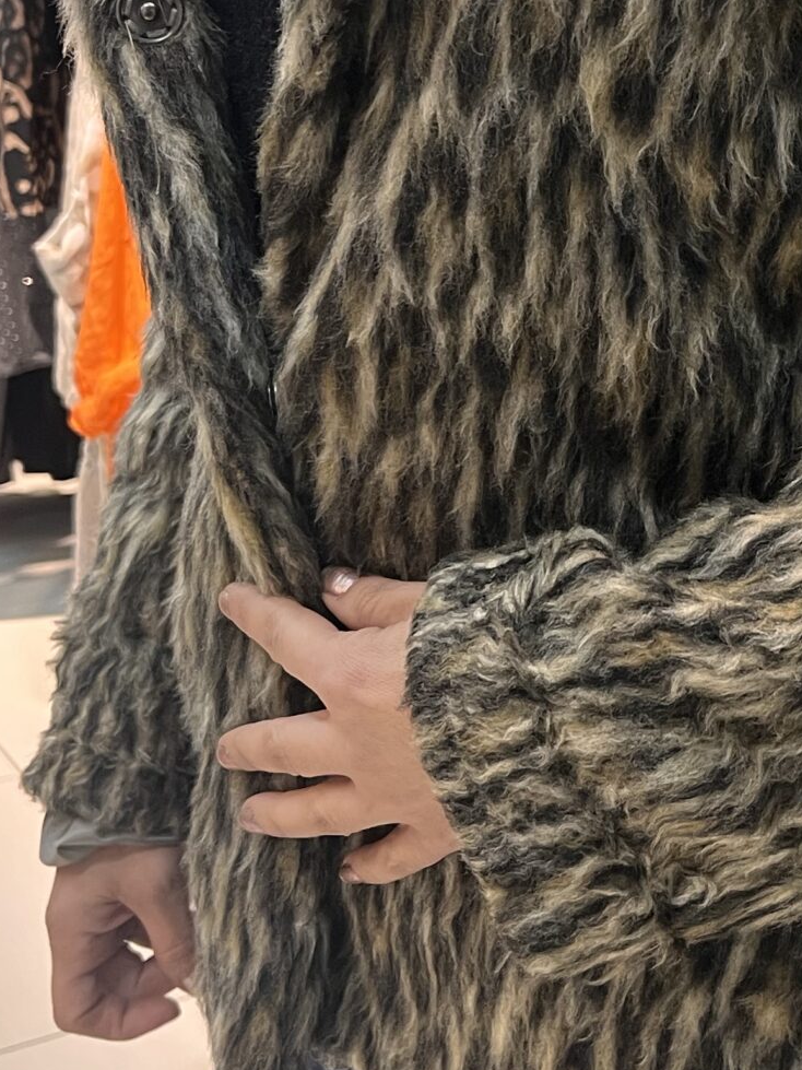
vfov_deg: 28.4
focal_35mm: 68
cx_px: 710
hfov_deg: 21.2
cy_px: 348
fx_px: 2101
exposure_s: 1/50
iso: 200
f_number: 1.6
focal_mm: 5.1
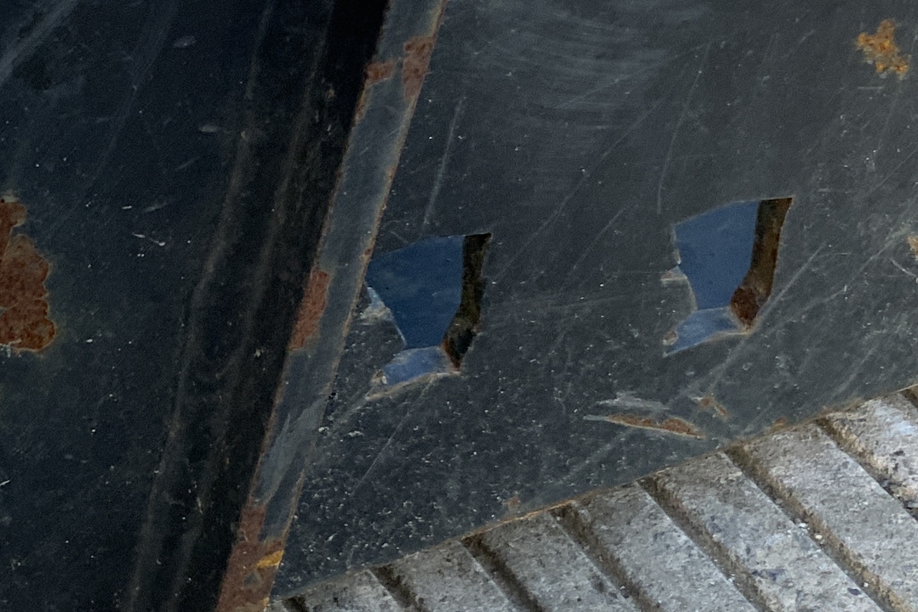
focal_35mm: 95
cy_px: 296
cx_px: 143
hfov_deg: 21.1
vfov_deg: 14.4
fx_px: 2422
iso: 32
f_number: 1.8
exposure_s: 1/122
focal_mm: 3
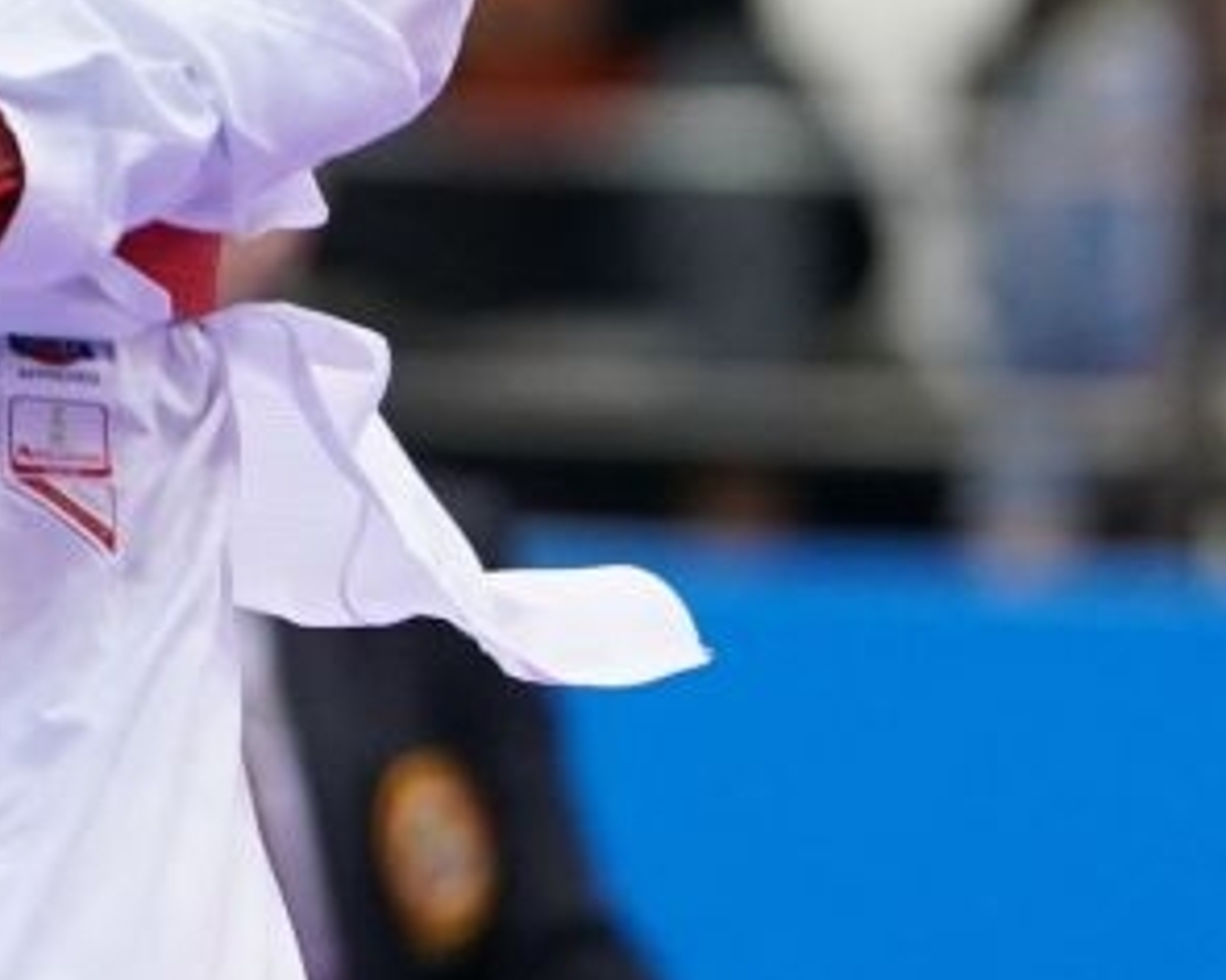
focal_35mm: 1145
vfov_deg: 1.4
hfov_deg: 1.7
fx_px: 41546
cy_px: -598
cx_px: -682
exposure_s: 1/1000
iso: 1600
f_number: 2.8
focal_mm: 200
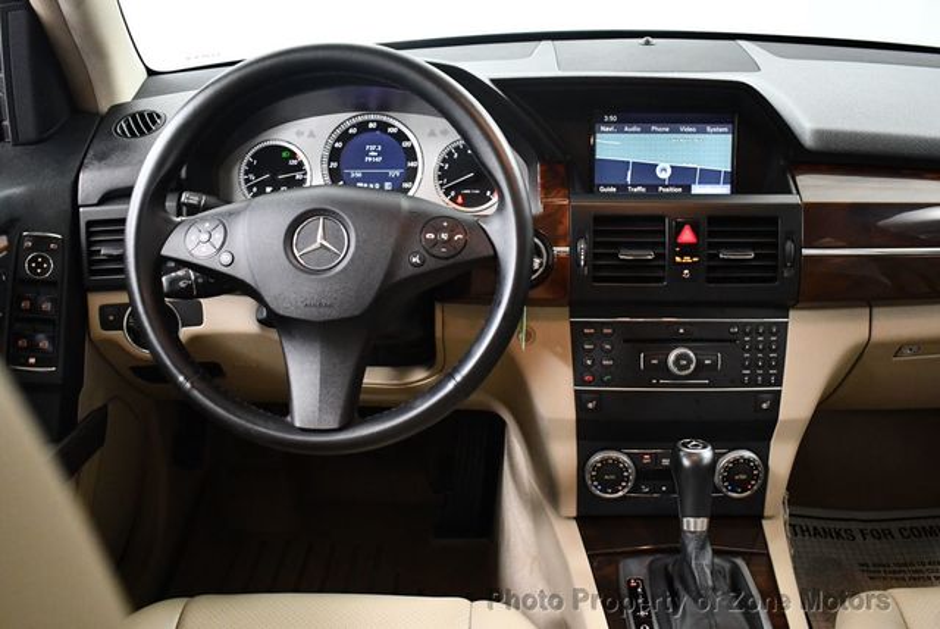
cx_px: 470
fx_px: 941
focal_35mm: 36
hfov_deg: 53.1
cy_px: 314
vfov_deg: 36.9
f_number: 3.5
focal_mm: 18
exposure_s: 1/60
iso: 3200
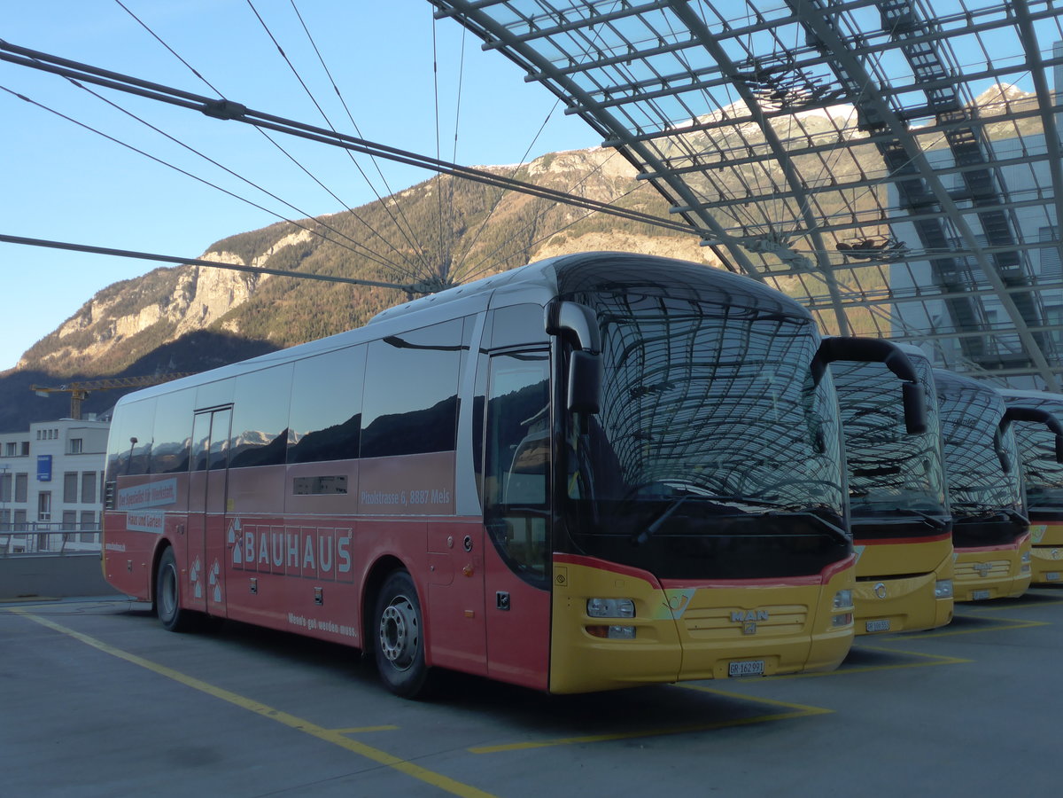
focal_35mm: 41
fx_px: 1259
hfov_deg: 45.8
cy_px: 399
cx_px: 532
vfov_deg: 35.1
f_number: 2.6
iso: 160
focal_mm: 8.4
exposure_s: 1/500
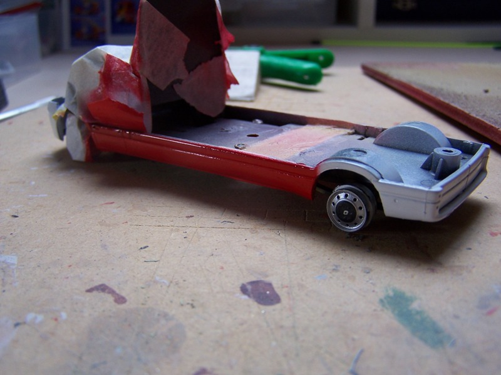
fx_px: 550
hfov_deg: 49.0
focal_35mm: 38
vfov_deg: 37.7
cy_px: 188
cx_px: 250
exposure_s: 1/45
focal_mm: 6.3
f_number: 2.8
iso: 80
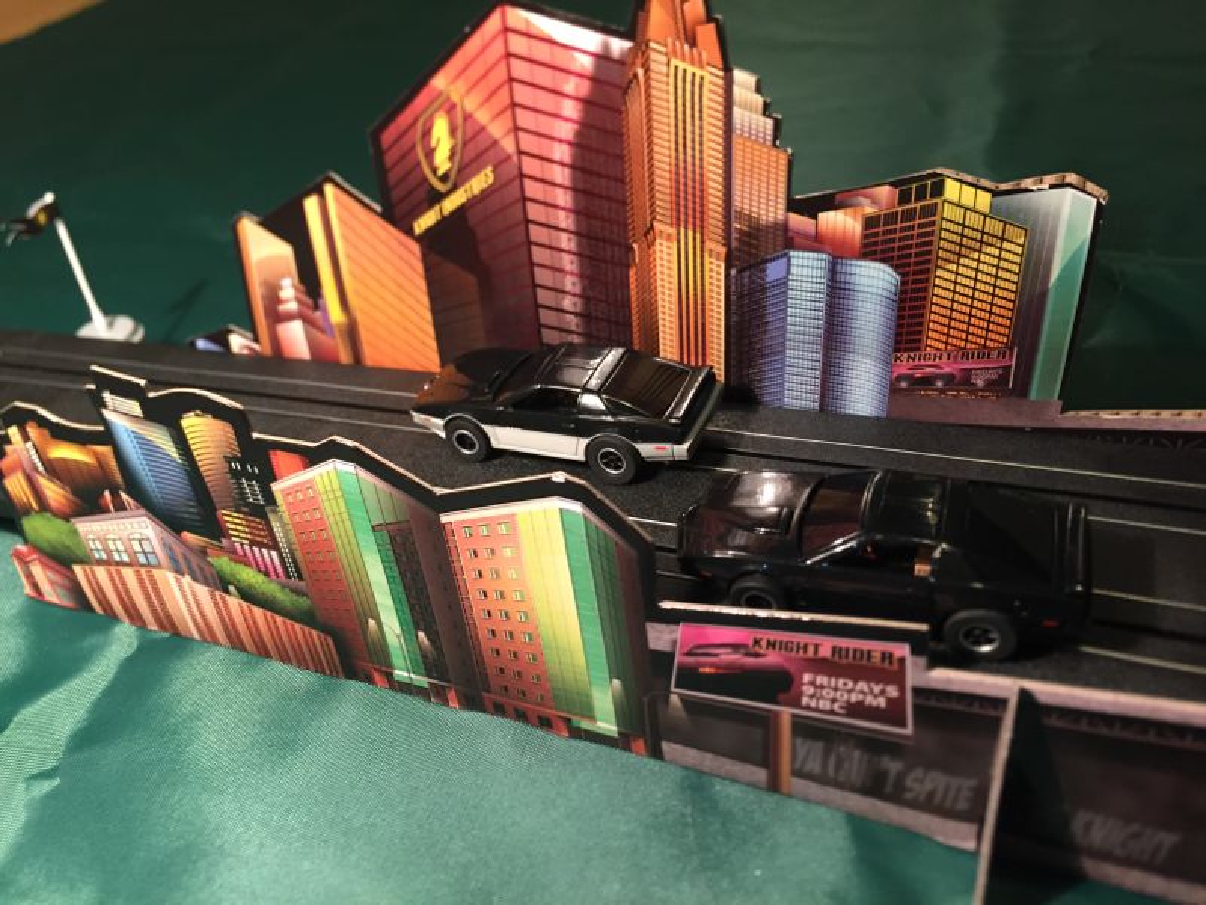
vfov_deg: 48.2
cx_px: 603
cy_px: 452
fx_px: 1010
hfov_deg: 61.7
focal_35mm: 29
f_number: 2.2
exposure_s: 1/30
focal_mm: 4.15
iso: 125
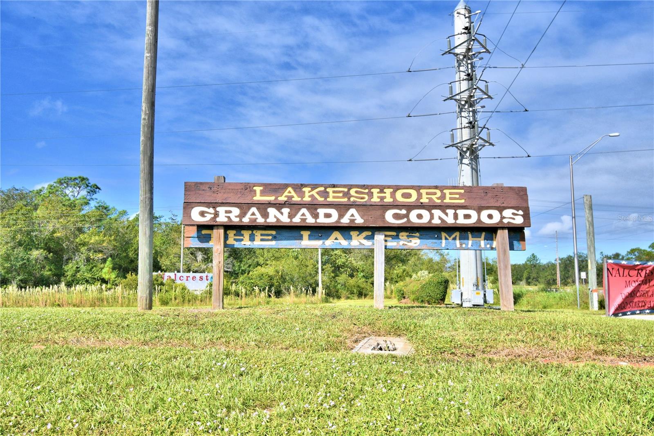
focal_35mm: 30
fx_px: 545
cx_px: 327
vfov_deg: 43.6
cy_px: 218
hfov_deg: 61.9
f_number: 5.6
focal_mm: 20
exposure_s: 1/1000
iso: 100
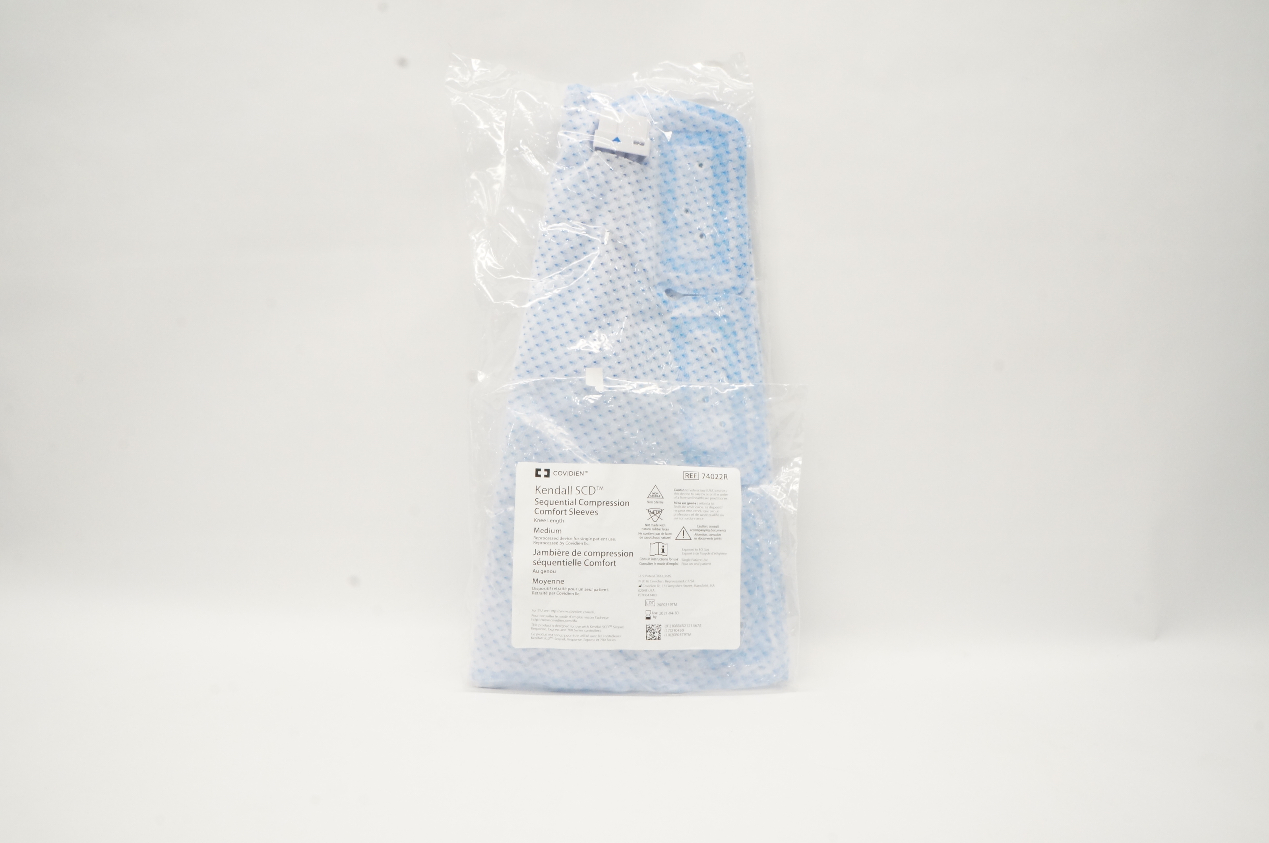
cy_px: 422
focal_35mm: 27
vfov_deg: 47.8
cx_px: 634
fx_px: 951
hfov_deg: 67.4
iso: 1600
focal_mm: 18
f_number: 16
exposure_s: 1/20
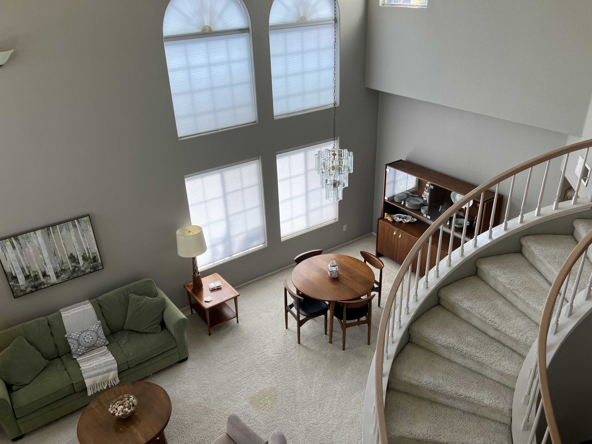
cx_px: 296
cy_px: 222
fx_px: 479
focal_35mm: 28
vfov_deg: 49.7
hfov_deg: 63.4
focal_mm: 3.99
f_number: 1.8
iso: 40
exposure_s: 1/151
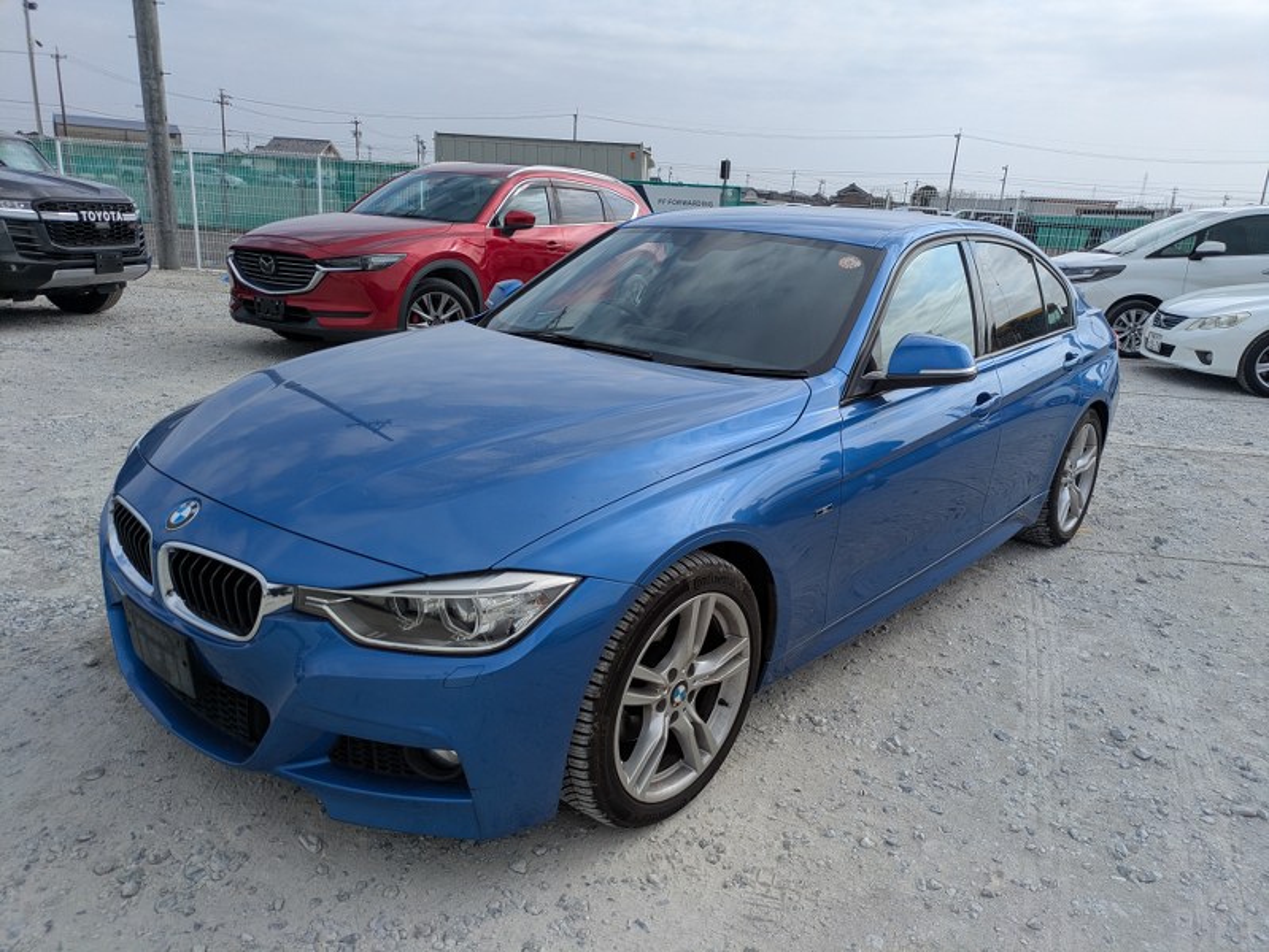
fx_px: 917
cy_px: 476
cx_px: 634
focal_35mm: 25
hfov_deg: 69.4
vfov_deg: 54.9
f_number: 1.89
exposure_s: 1/2451
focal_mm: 5.43
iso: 48
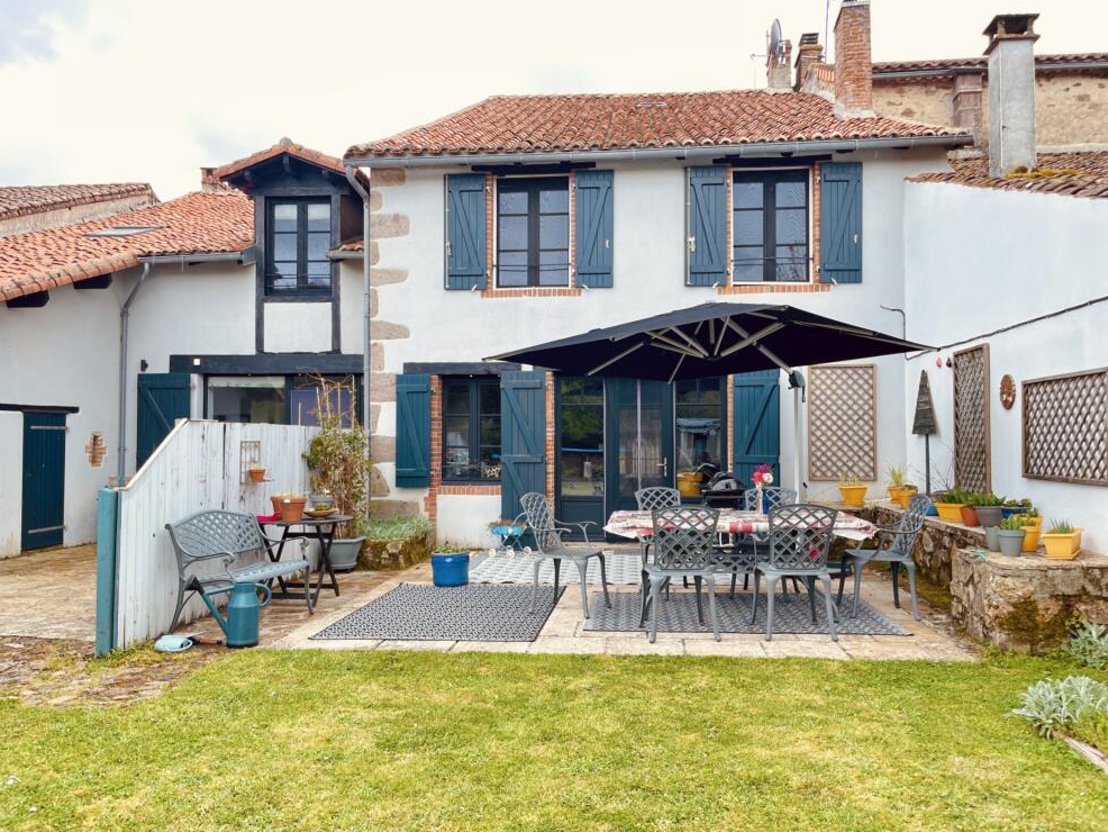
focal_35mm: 27
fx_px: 864
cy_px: 419
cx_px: 560
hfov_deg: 65.3
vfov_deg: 51.4
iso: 40
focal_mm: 4.2
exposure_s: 1/254
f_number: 1.6
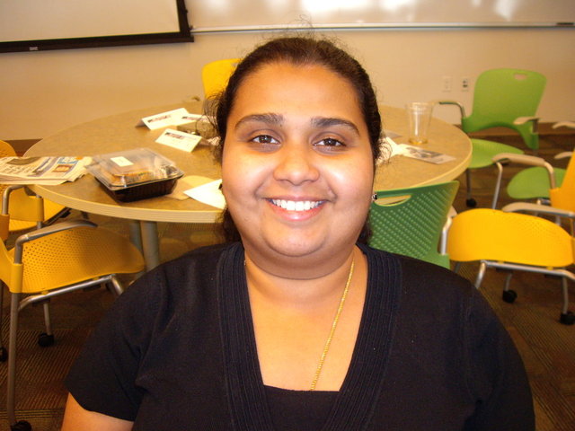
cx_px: 288
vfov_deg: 37.7
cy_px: 216
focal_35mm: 38
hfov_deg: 49.0
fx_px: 631
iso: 200
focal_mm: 6.2
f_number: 2.7
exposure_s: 1/40
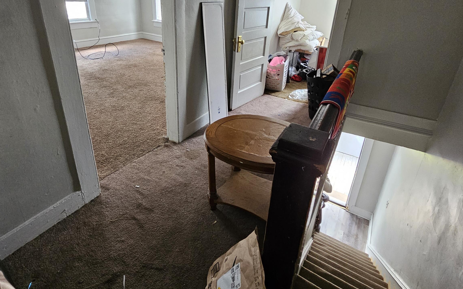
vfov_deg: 63.2
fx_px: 227
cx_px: 216
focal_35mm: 18
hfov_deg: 91.0
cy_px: 94
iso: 320
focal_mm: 2.2
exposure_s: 1/40
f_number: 2.2
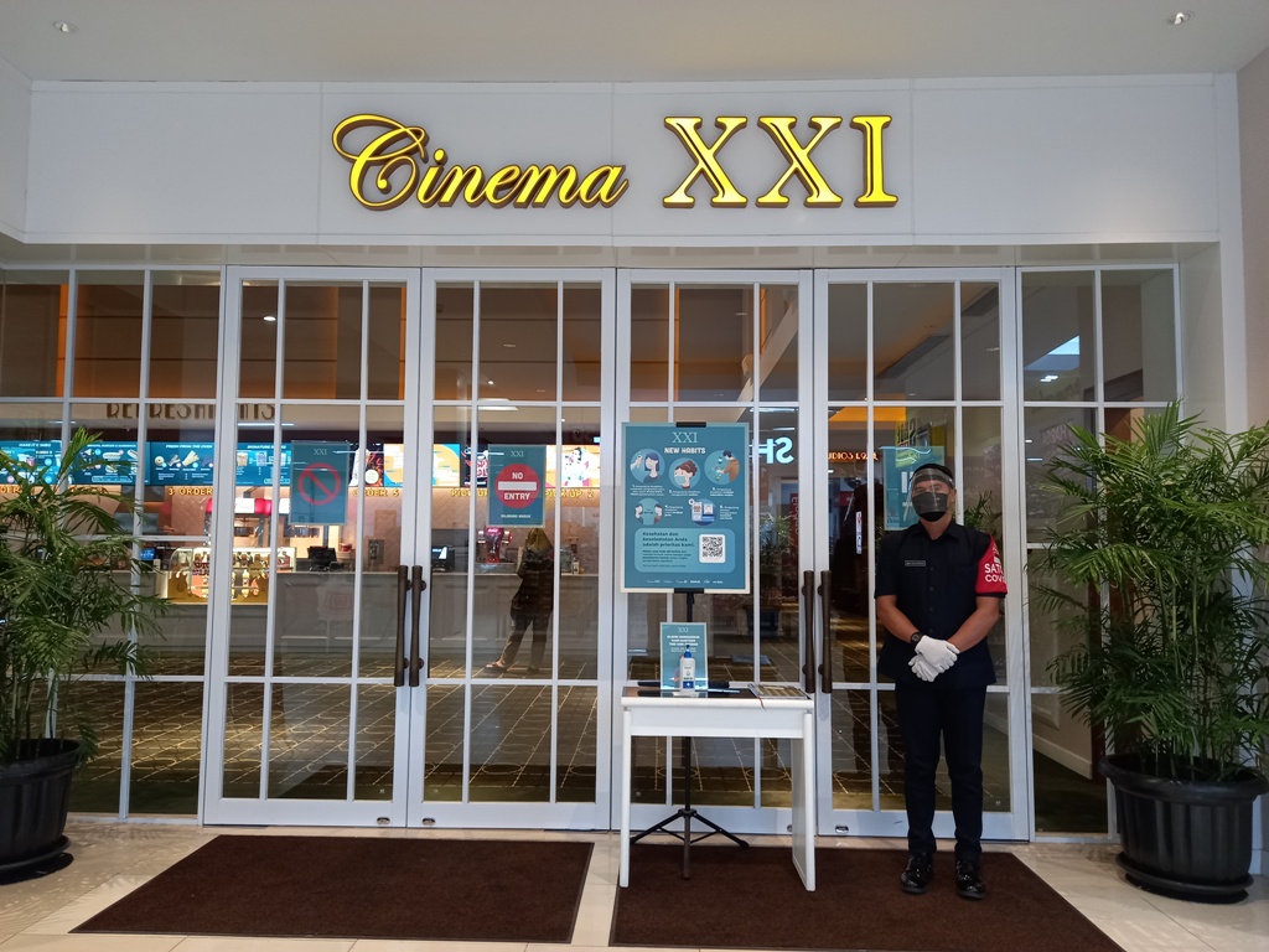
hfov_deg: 69.4
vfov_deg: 54.9
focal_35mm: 25
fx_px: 916
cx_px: 634
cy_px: 476
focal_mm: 4.6
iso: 200
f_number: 2
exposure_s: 1/33.3
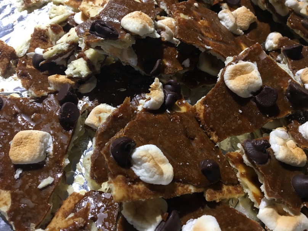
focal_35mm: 29
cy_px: 116
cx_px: 154
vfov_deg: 48.2
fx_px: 258
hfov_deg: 61.7
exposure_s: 1/30
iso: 100
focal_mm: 4.15
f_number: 2.2
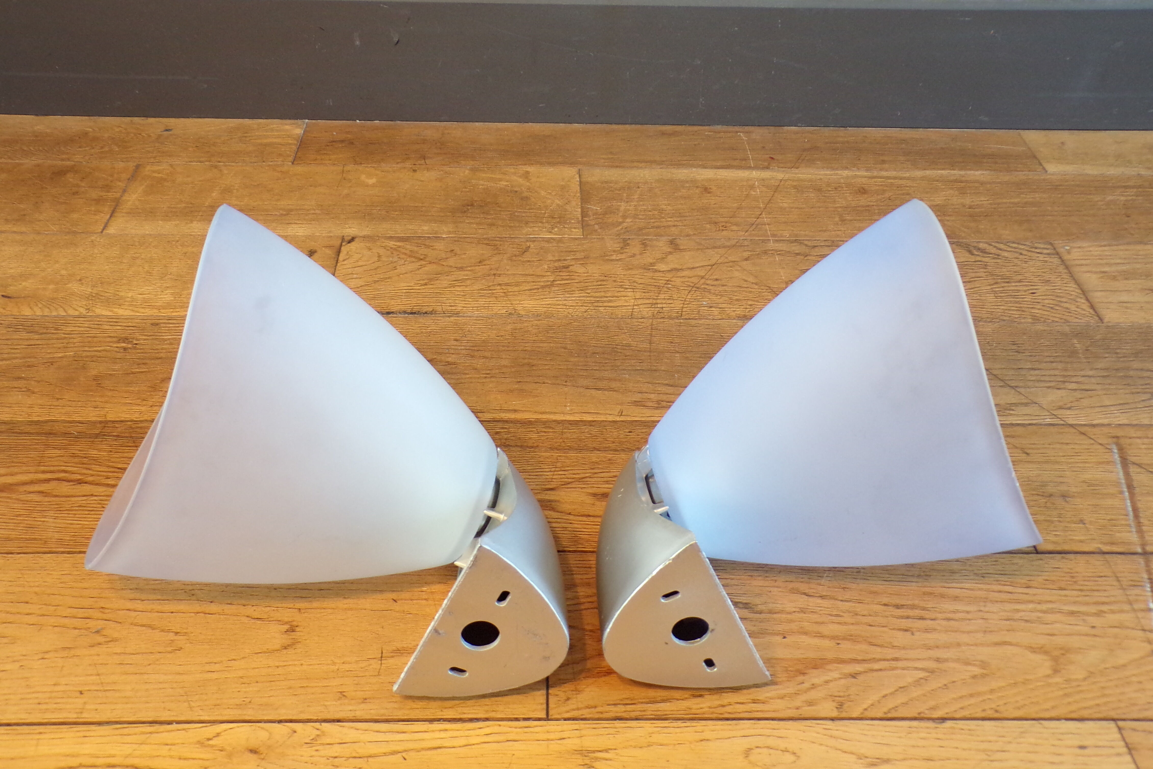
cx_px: 572
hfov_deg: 55.8
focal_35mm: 34
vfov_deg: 38.9
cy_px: 388
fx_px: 1089
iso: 207
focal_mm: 5.8
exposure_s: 1/17
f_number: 3.2
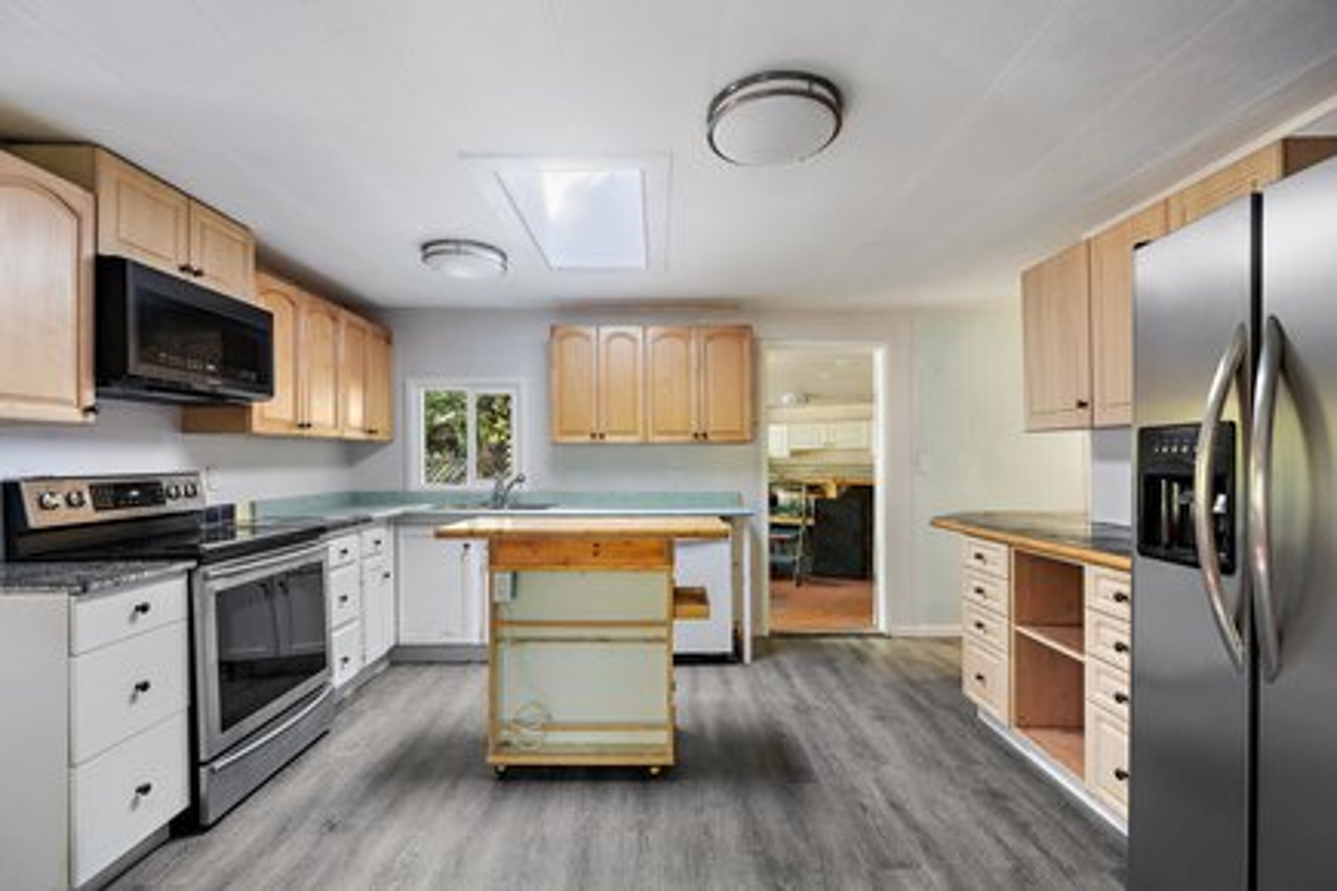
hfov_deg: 96.7
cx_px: 668
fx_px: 594
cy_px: 446
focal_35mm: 16
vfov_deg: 73.7
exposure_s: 1/1.67
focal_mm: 16
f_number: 7.1
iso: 400
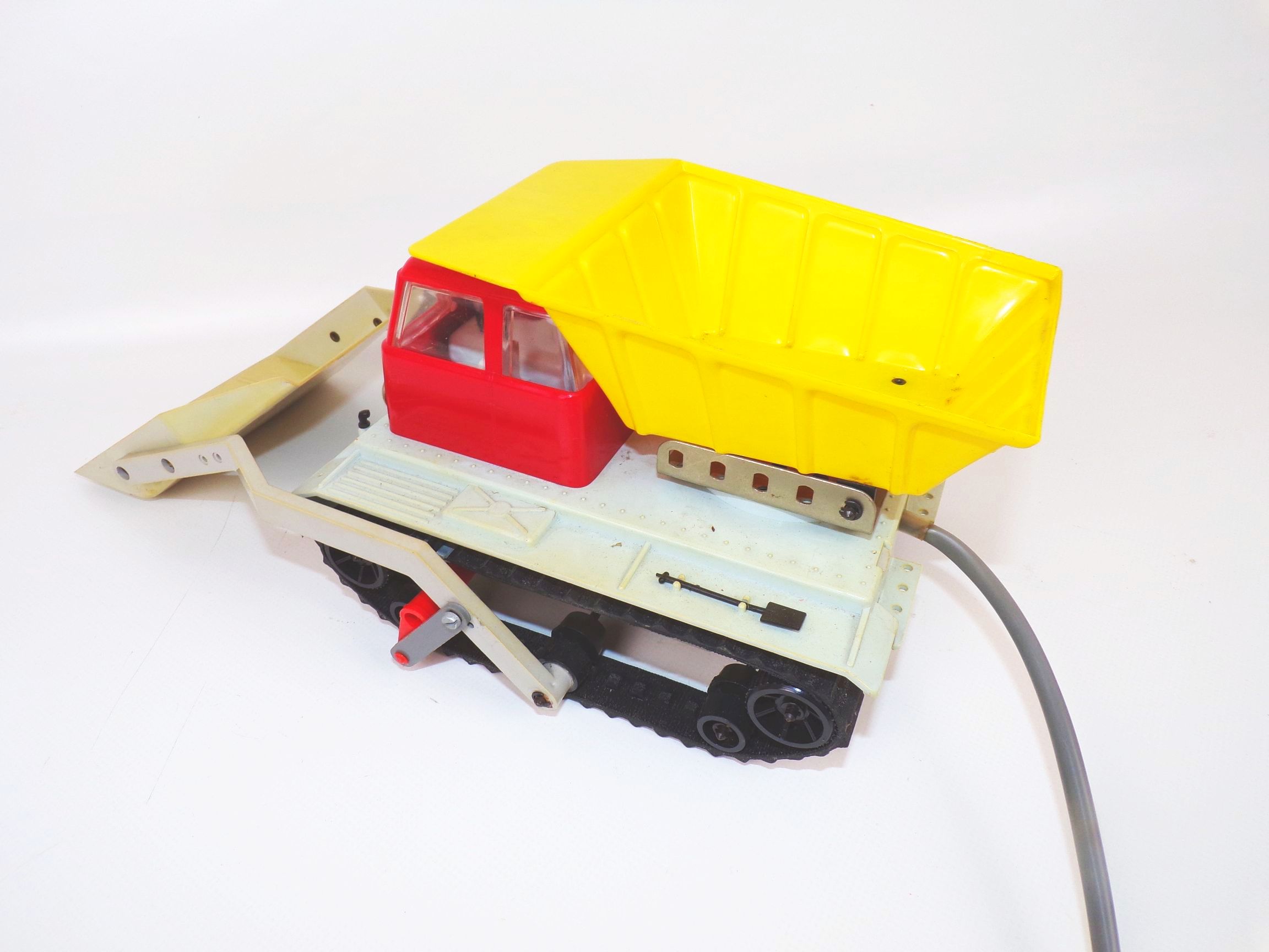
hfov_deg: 71.6
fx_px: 880
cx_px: 634
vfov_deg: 56.8
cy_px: 476
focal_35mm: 24
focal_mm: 4.3
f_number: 4.4
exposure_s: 1/34
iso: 80
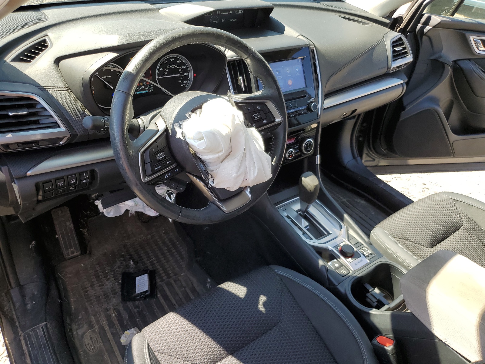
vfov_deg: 53.1
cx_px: 242
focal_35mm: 26
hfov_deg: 67.3
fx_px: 364
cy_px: 182
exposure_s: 1/455
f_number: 1.5
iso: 50
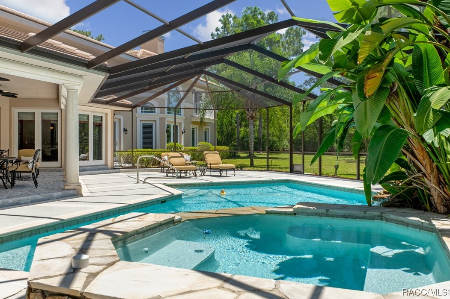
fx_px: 387
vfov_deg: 42.3
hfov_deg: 60.3
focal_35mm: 31
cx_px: 223
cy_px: 146
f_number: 8
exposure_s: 1/1000
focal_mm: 20
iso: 320
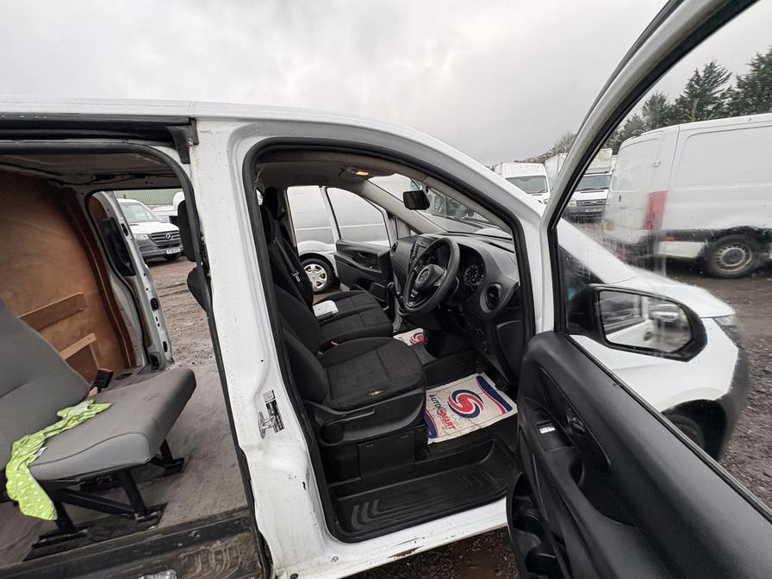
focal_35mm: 14
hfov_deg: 102.1
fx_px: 312
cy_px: 290
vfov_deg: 85.7
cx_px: 386
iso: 200
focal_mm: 2.22
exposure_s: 1/99
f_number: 2.2
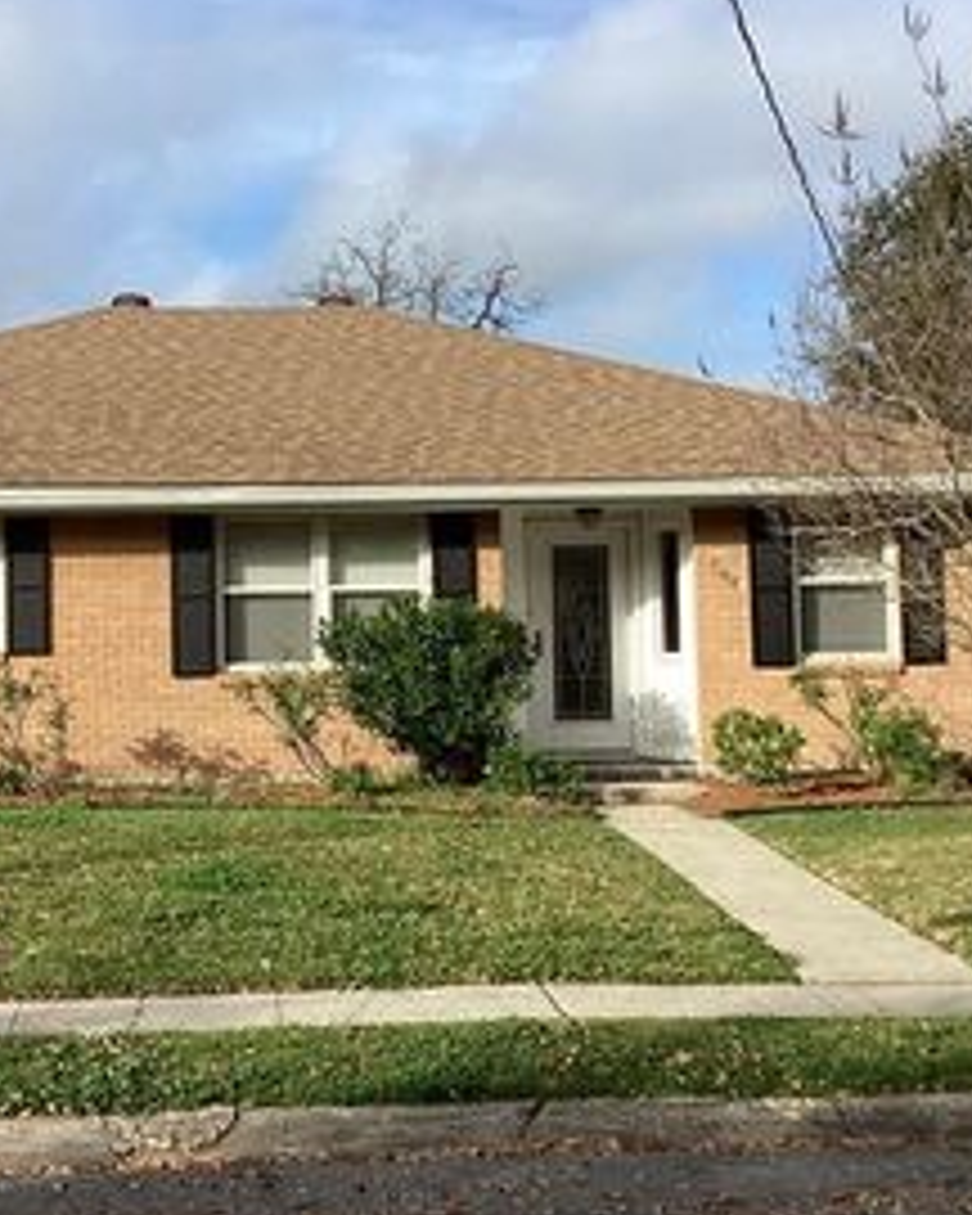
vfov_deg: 33.5
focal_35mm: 56
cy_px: 524
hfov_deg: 27.0
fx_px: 2014
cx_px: 346
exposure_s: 1/1217
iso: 25
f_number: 2.4
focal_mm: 3.3
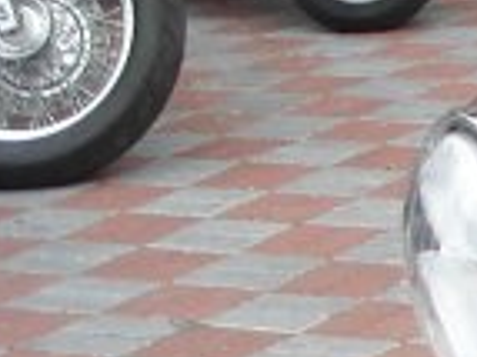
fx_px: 2699
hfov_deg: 8.8
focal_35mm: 196
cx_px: 1294
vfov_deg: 7.3
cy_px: 657
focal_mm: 5.7
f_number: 2.8
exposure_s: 1/161
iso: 64
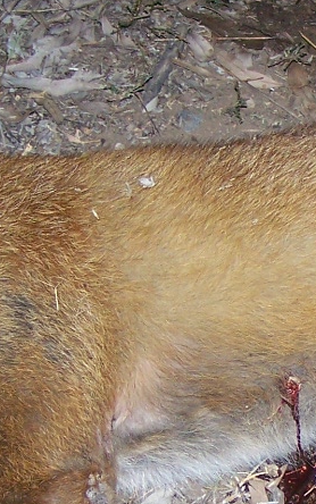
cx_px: 424
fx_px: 1995
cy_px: 428
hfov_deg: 8.9
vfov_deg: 14.3
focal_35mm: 145
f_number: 2.8
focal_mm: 6.3
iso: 80
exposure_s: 1/60
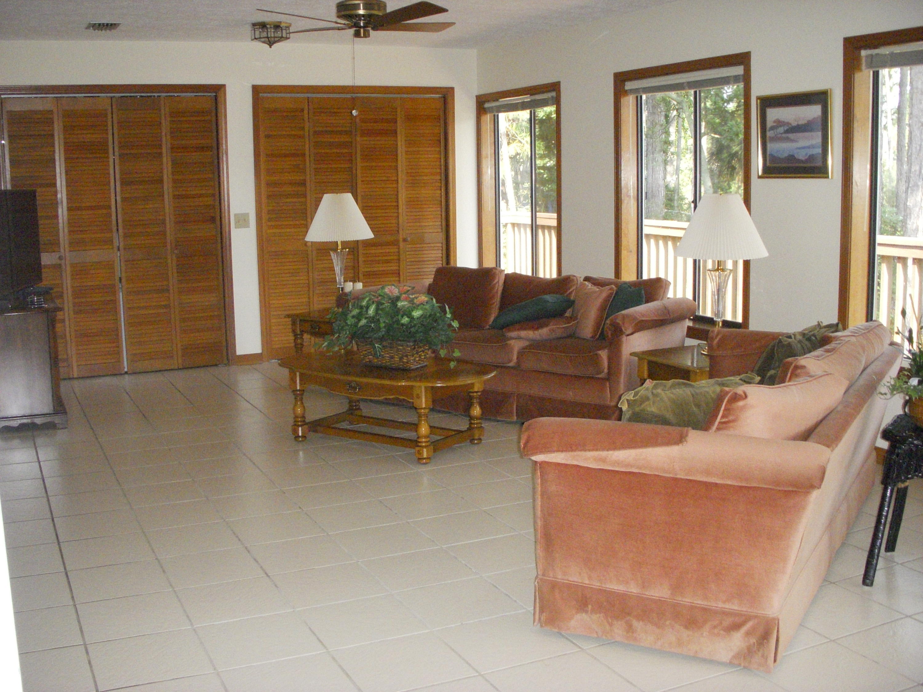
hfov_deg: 49.0
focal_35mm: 38
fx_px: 1013
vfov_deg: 37.7
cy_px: 346
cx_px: 462
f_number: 3.3
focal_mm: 6.3
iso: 800
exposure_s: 1/250
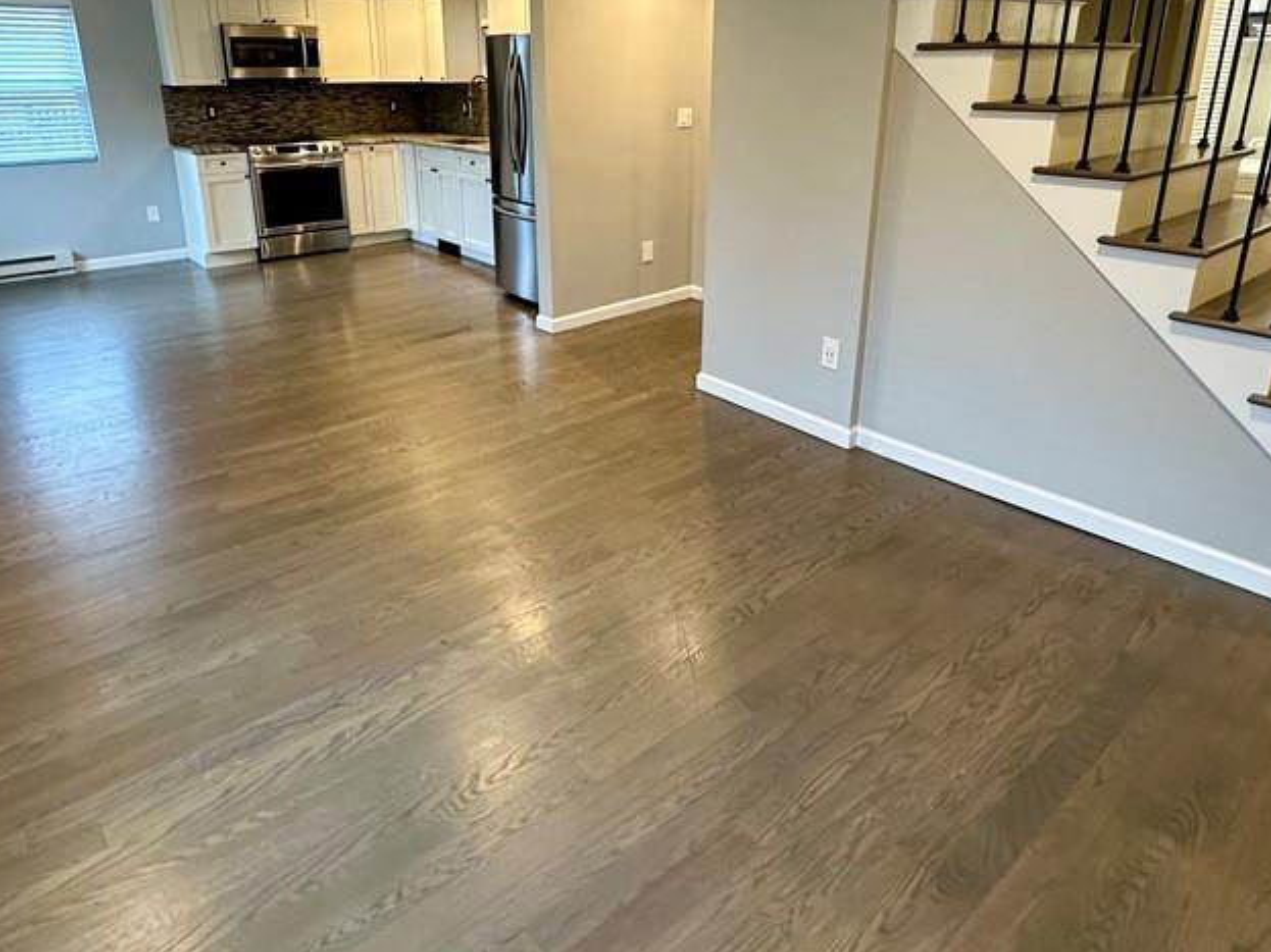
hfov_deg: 73.9
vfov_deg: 57.6
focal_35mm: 23
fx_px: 844
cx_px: 604
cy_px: 320
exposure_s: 1/60
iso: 250
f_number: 2.2
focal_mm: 2.22
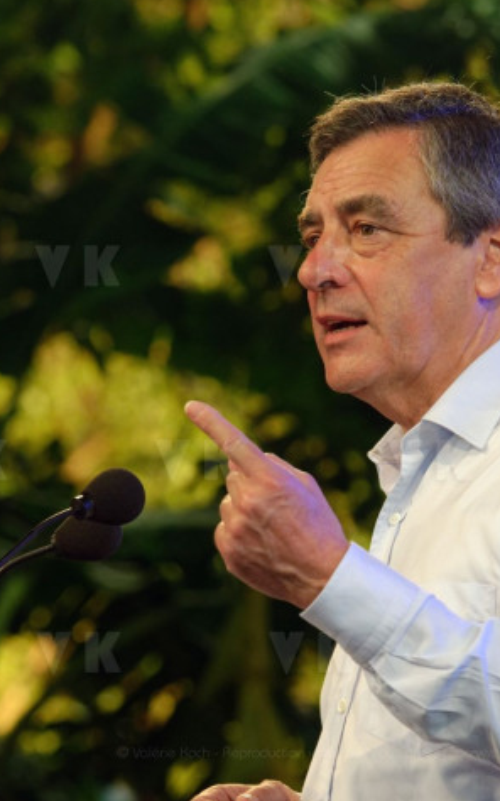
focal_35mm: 309
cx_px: 310
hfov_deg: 4.2
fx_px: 6741
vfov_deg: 6.8
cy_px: 499
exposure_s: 1/250
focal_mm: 160
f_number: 5.6
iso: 800
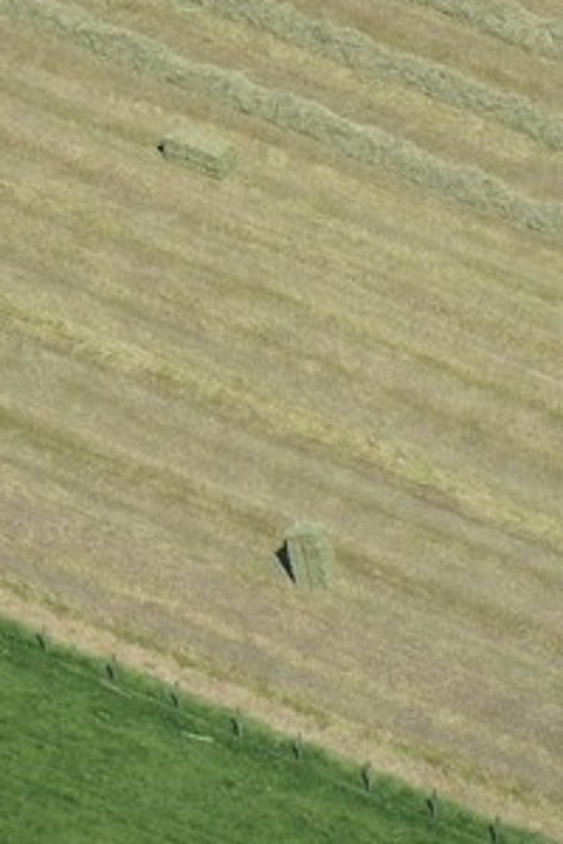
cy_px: -987
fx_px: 25005
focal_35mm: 1066
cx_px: -909
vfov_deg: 1.9
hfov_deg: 1.3
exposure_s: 1/800
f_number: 8
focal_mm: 200
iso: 400
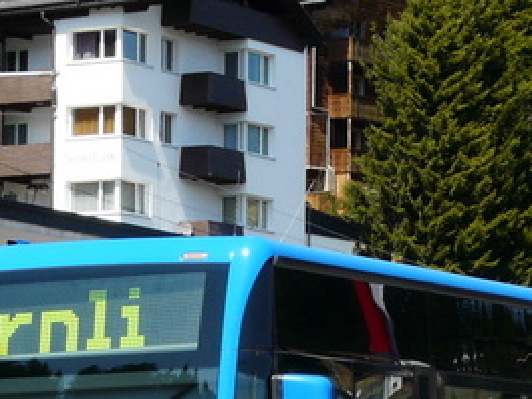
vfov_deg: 7.3
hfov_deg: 9.8
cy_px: 572
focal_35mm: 201
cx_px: 318
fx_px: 3089
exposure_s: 1/320
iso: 100
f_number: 5.6
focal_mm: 8.8
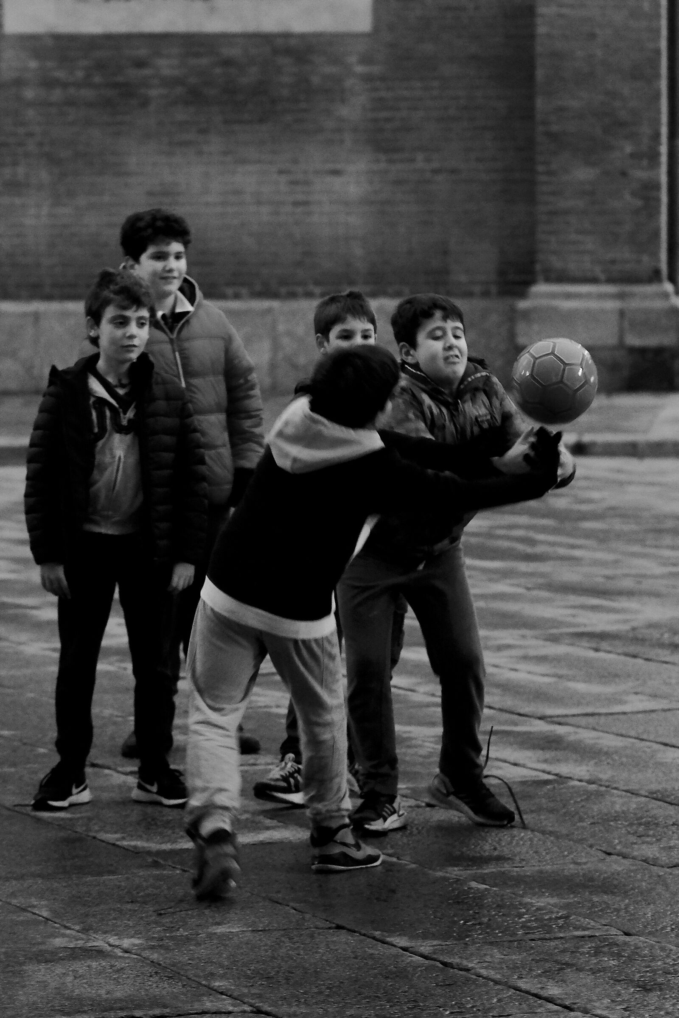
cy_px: 509
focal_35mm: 90
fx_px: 2546
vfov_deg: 22.6
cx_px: 340
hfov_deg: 15.2
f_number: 2.4
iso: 1600
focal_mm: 60
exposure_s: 1/60
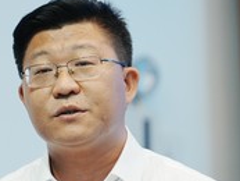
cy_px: 203
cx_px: 104
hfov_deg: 2.2
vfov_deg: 1.7
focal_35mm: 901
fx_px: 6251
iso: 500
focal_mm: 180
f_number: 2.8
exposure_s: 1/320
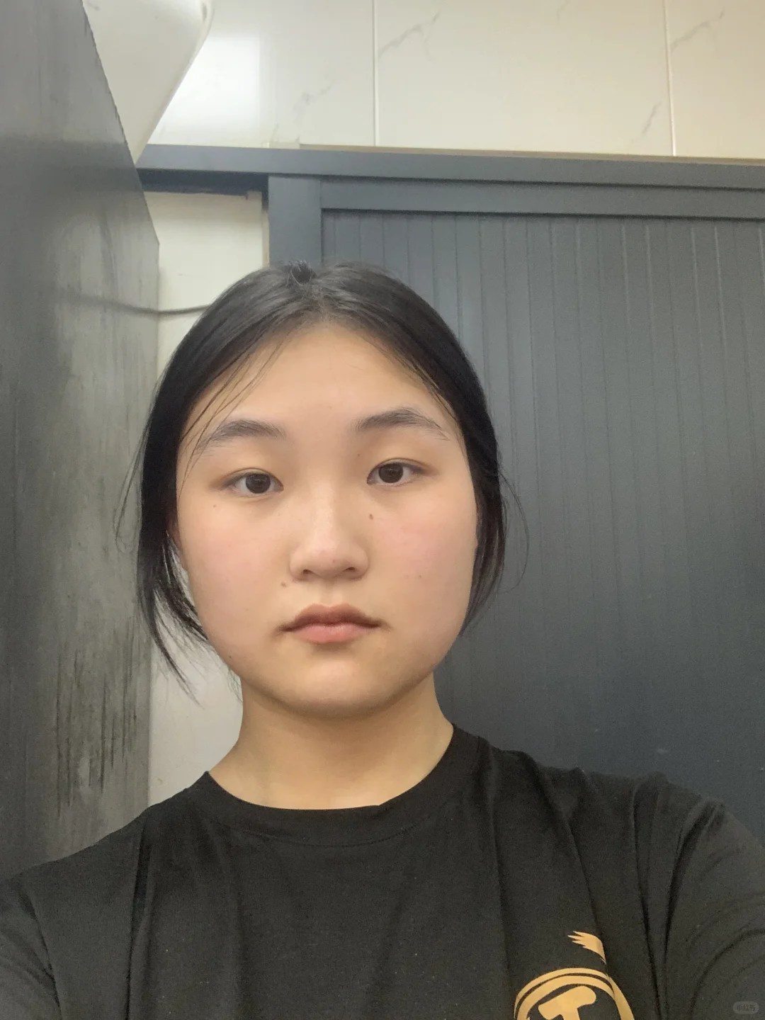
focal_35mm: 32
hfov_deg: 44.2
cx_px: 382
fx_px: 943
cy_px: 510
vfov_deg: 56.8
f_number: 2.2
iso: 160
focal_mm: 2.87
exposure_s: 1/50
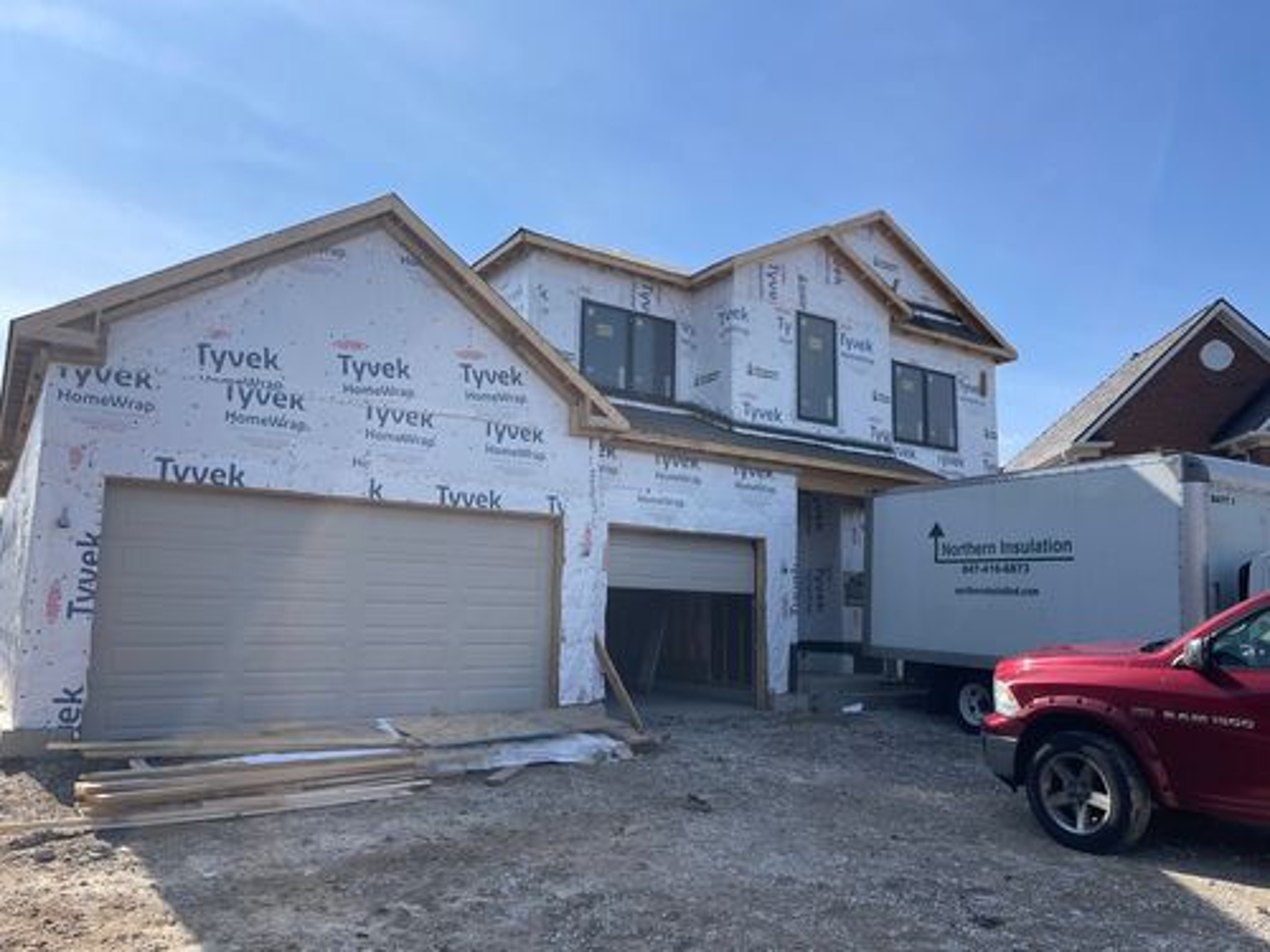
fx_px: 917
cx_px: 635
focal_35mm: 25
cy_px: 476
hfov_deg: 69.4
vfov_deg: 54.9
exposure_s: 1/3663
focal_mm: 5.1
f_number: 1.6
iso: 32
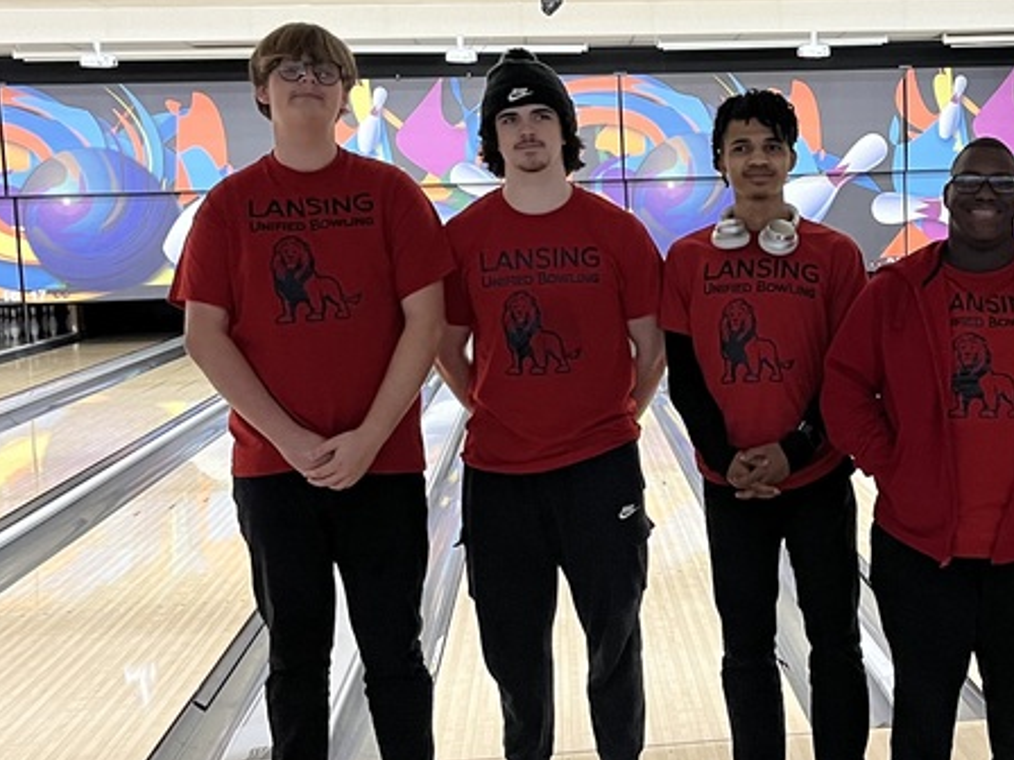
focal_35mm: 58
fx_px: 1699
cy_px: 353
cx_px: 785
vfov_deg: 25.2
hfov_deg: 32.5
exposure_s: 1/60
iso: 200
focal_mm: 5.1
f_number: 1.6
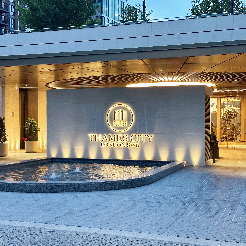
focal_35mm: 57
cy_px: 123
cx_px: 96
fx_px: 458
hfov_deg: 30.0
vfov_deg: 30.0
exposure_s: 1/39
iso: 400
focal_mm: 6.86
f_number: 1.78
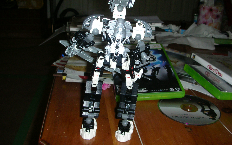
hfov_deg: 51.5
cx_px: 114
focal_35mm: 38
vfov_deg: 33.6
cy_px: 68
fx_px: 240
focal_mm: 5.8
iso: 50
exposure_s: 1/60.1
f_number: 3
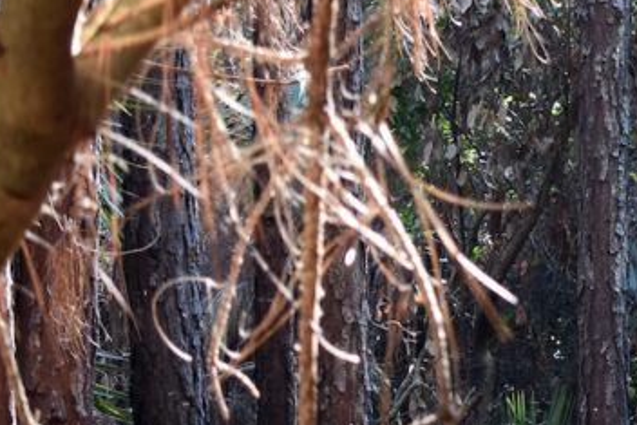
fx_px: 3859
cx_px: 907
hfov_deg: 9.2
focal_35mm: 218
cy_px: 269
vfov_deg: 6.3
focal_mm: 50
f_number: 5.6
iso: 400
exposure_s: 1/80
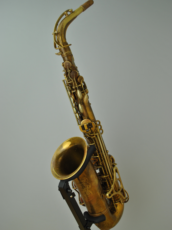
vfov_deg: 47.9
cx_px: 86
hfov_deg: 36.8
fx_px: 258
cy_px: 120
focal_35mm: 39
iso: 160
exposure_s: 1/125
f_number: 5.6
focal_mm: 24
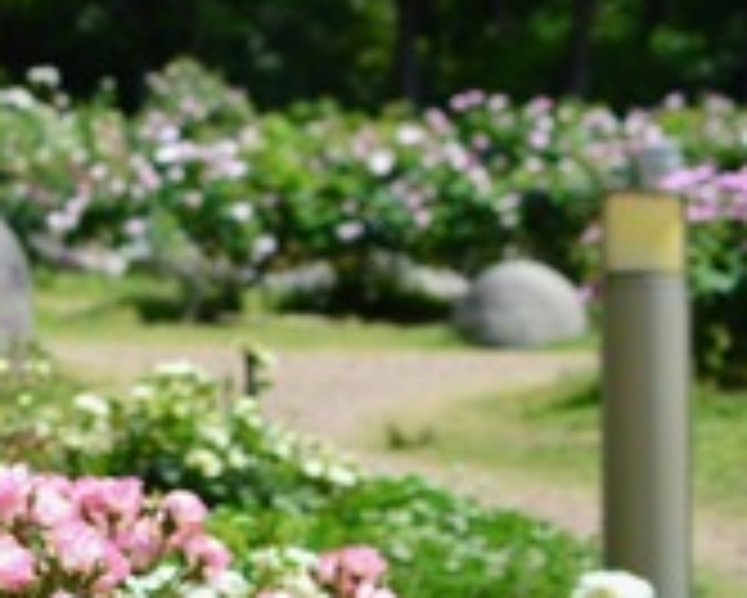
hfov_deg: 10.4
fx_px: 3886
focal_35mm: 176
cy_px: 36
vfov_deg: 8.8
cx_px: -544
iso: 100
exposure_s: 1/1250
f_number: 2.5
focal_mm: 35
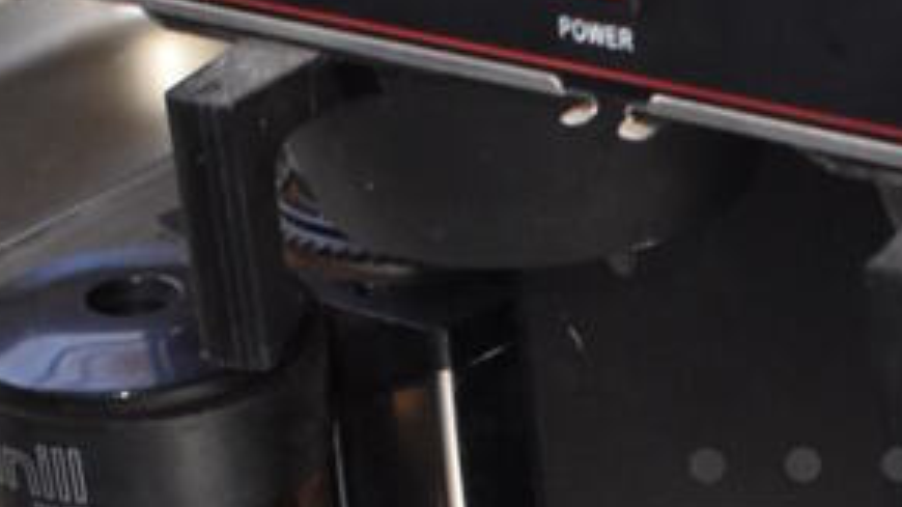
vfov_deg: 10.0
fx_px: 2846
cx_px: 899
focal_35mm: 119
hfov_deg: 17.6
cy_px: 593
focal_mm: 24
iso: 3200
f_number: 3.8
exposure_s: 1/30
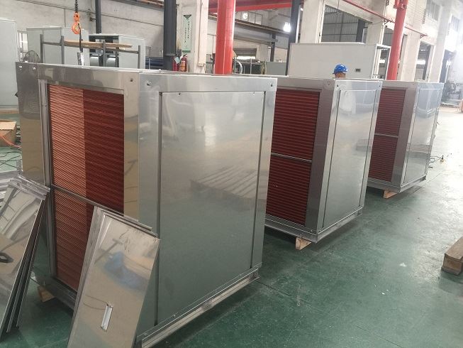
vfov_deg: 48.2
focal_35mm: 29
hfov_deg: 61.7
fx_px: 388
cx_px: 232
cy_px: 174
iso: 64
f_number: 2.2
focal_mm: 4.15
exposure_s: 1/17
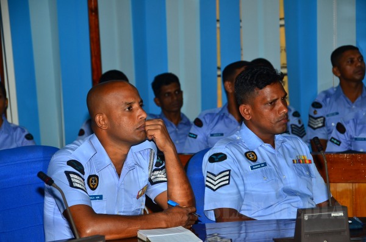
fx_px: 1248
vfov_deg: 11.1
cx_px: 183
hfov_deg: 16.7
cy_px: 121
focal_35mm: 123
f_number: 5.6
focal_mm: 82
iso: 250
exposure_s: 1/80
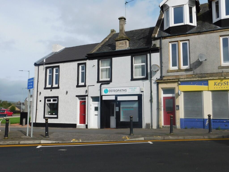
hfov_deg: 51.4
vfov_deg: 39.7
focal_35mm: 36
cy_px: 86
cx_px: 114
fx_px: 238
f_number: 7
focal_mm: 6.3
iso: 125
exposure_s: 1/500
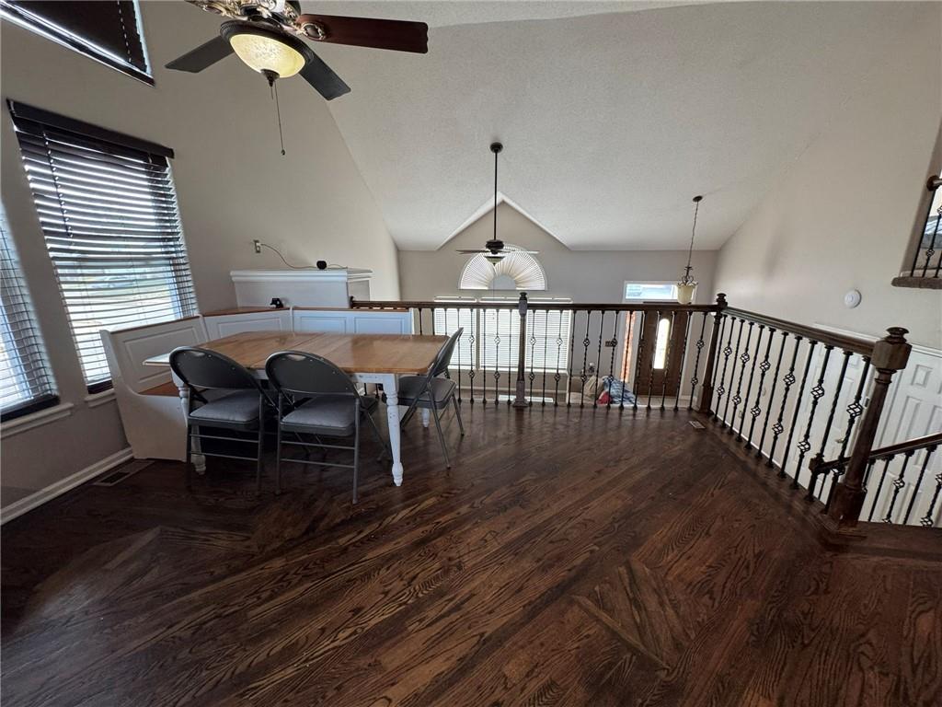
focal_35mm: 14
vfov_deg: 85.7
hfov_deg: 102.1
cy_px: 354
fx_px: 381
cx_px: 471
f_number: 2.2
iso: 200
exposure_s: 1/120
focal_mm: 2.22
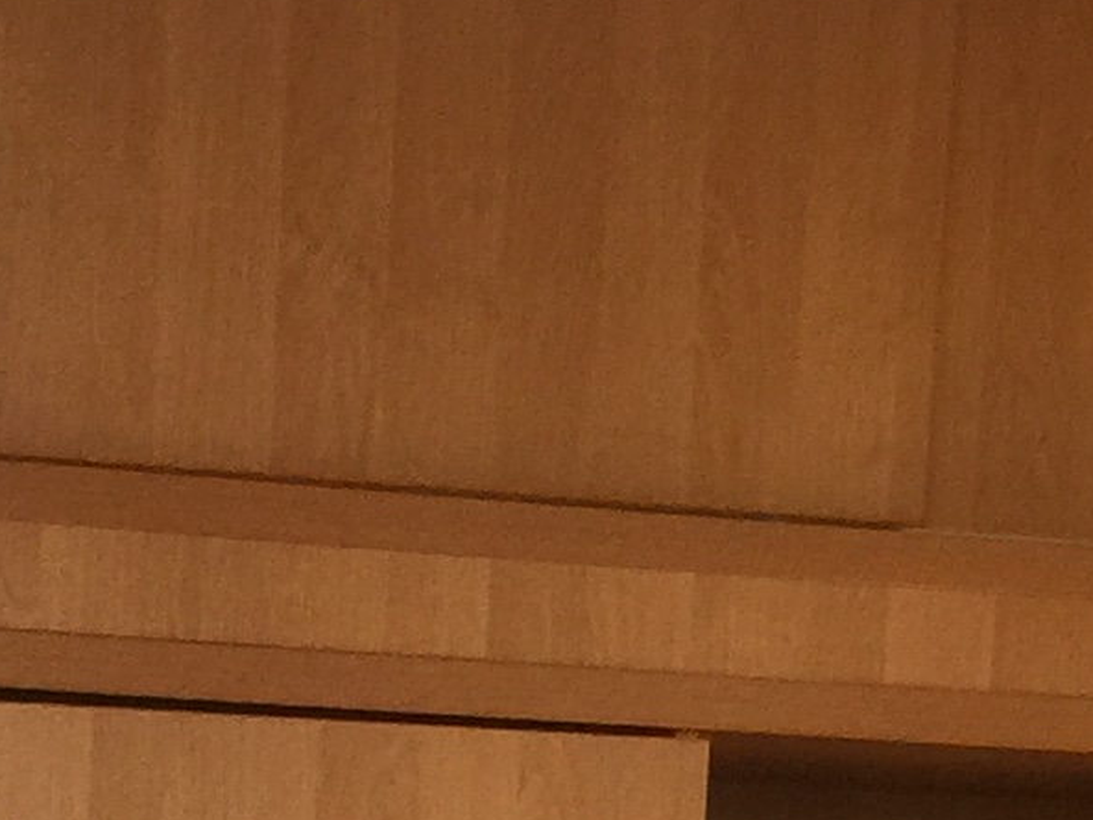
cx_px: 50
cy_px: 2041
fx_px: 5052
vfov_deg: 8.4
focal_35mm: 160
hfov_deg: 12.2
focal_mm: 4.15
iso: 40
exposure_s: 1/30
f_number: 2.2
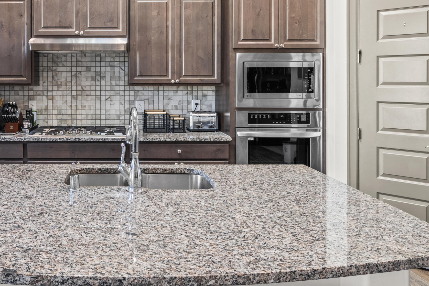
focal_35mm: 34
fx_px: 405
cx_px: 116
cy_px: 76
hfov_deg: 53.7
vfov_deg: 38.0
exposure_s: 1/80
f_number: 8
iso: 125
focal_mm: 19
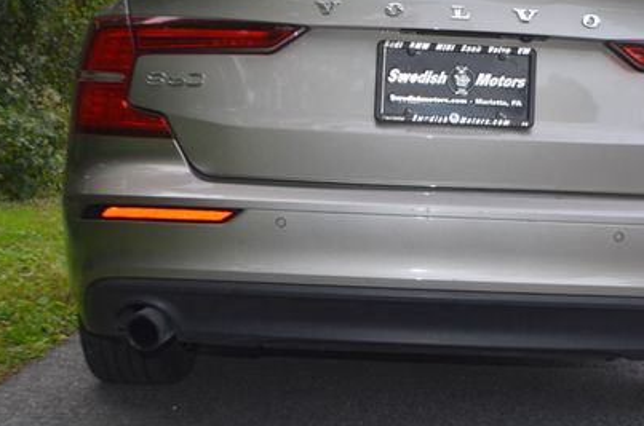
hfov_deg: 32.1
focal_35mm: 62
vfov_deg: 21.8
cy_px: 166
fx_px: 1107
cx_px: 452
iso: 140
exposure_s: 1/200
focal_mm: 26
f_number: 4.2
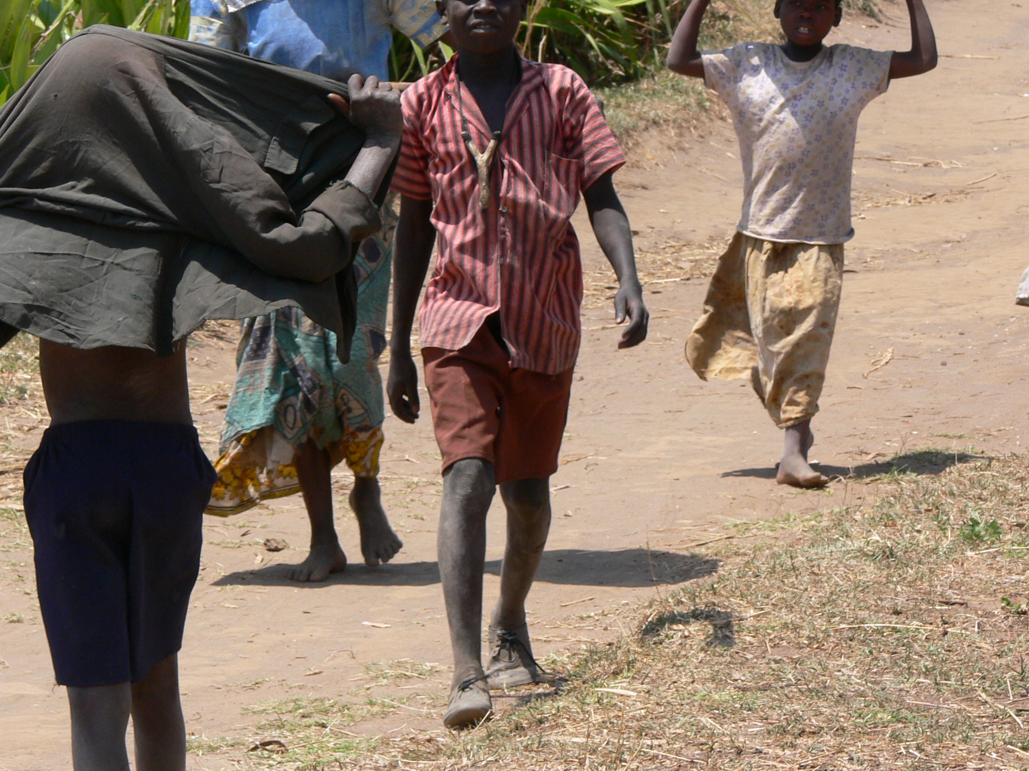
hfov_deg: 7.9
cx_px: 578
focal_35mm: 251
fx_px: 7460
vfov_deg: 5.9
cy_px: 252
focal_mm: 31.2
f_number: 5.6
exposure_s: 1/250
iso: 80
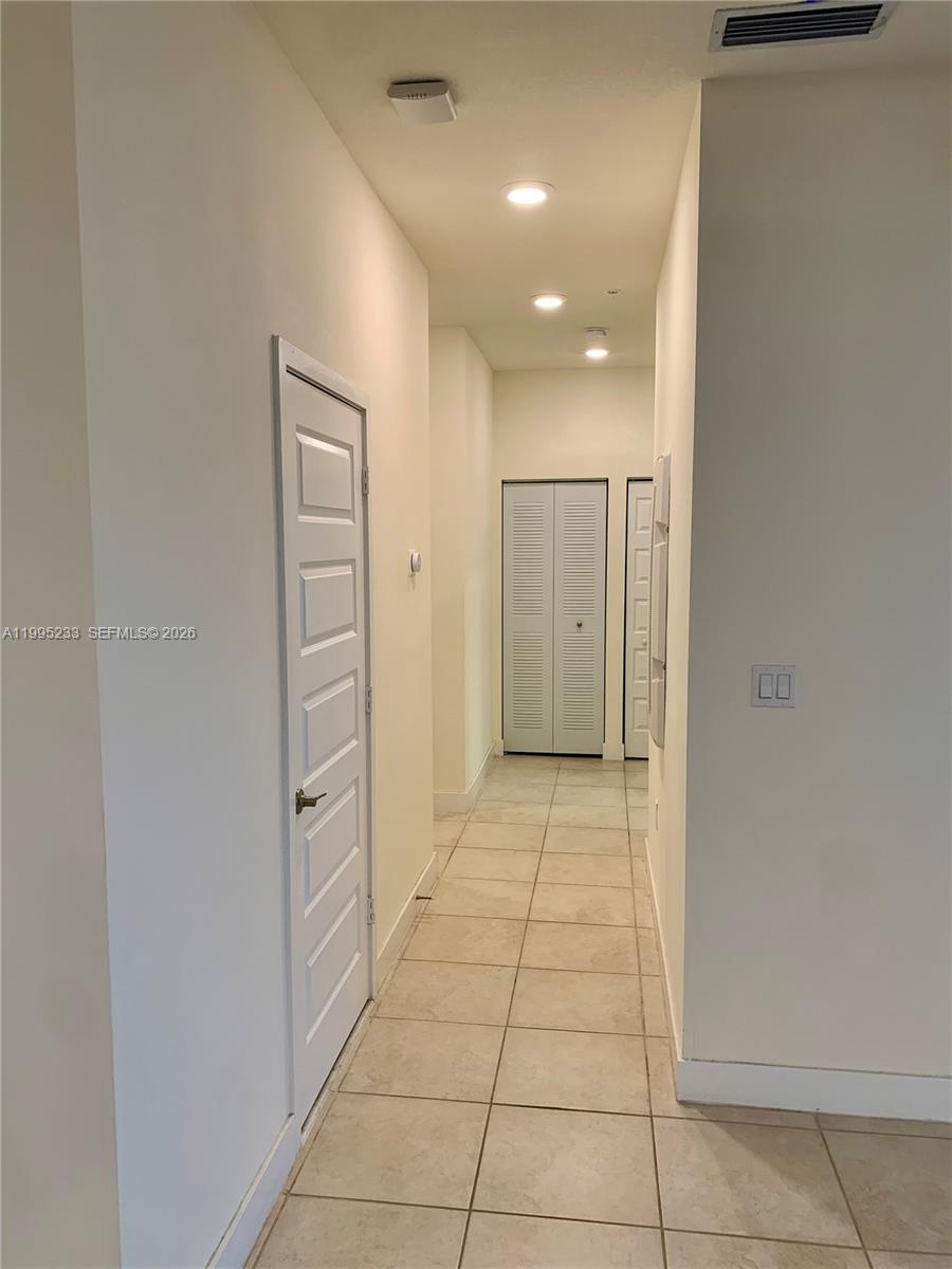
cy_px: 634
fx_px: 953
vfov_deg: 67.3
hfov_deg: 53.1
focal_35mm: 26
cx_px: 476
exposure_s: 1/60
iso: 64
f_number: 1.8
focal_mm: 4.25
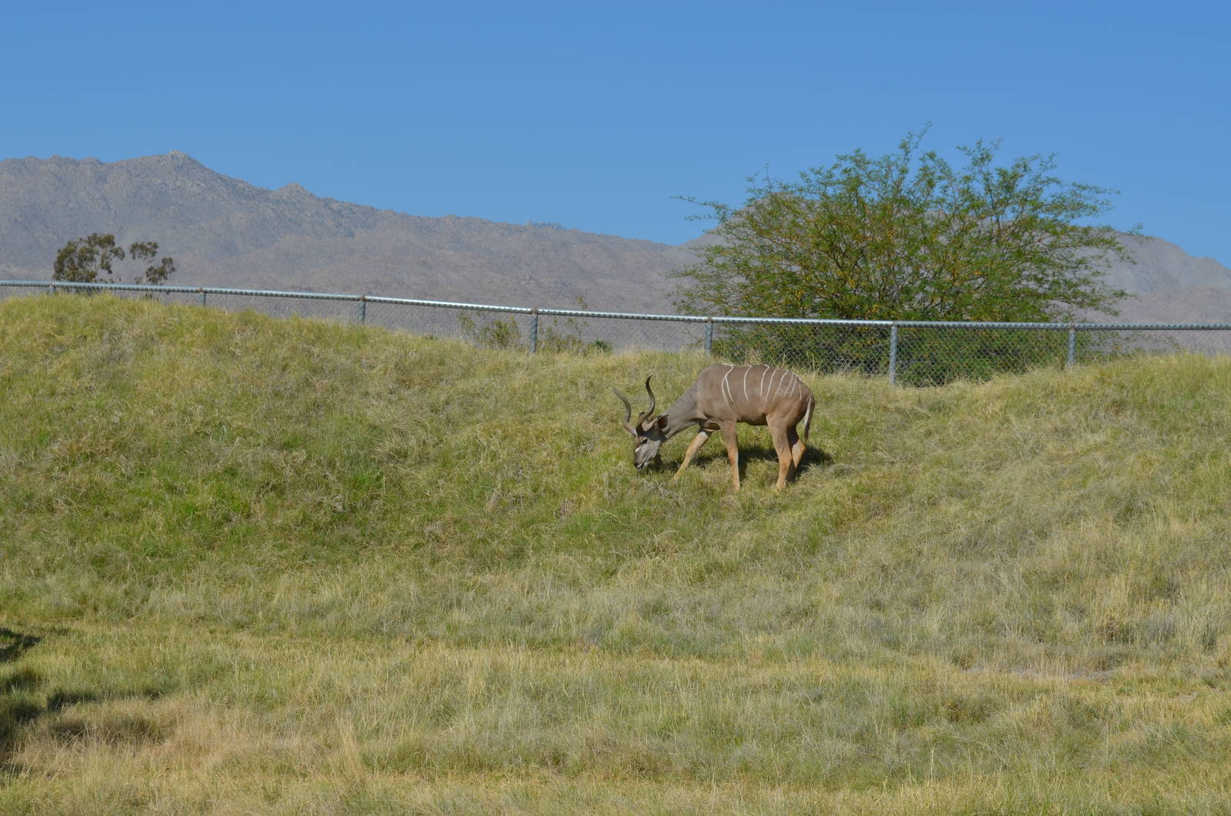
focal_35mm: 82
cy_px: 408
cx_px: 616
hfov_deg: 24.7
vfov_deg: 16.5
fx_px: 2815
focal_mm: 55
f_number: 9
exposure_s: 1/320
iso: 100
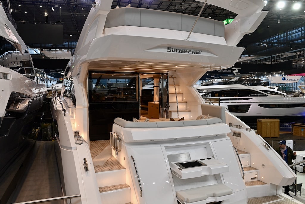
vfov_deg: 45.0
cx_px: 152
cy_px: 102
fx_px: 246
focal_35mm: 29
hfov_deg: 63.7
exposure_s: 1/100
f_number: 7.1
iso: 800
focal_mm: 29
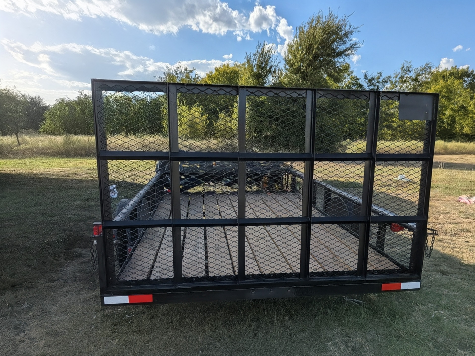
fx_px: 329
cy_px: 178
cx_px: 238
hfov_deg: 71.6
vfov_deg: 56.8
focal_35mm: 24
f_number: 1.7
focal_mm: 4.53
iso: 28
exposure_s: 1/2551
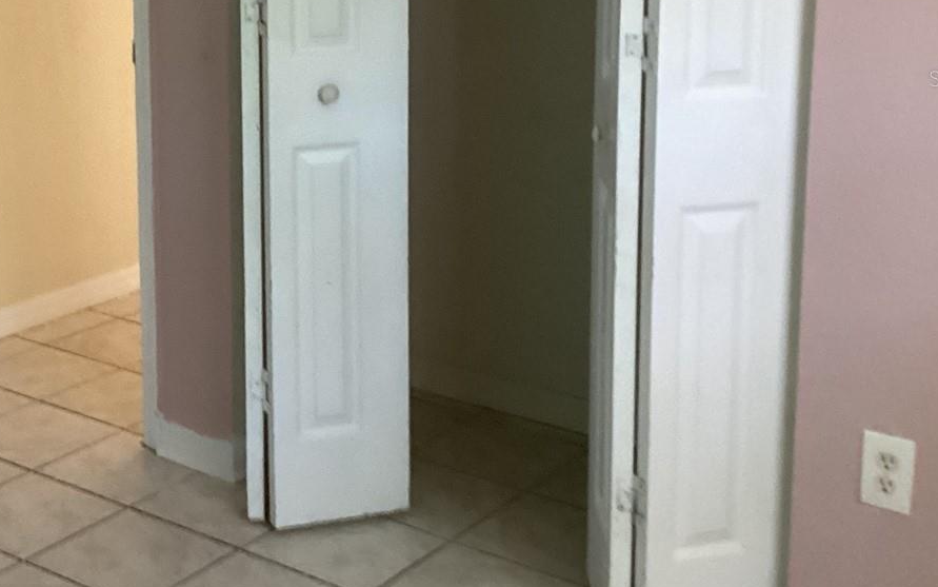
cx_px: 186
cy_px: 78
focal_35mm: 59
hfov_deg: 33.5
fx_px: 1508
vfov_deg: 21.6
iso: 320
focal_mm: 3.3
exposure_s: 1/40
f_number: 2.4
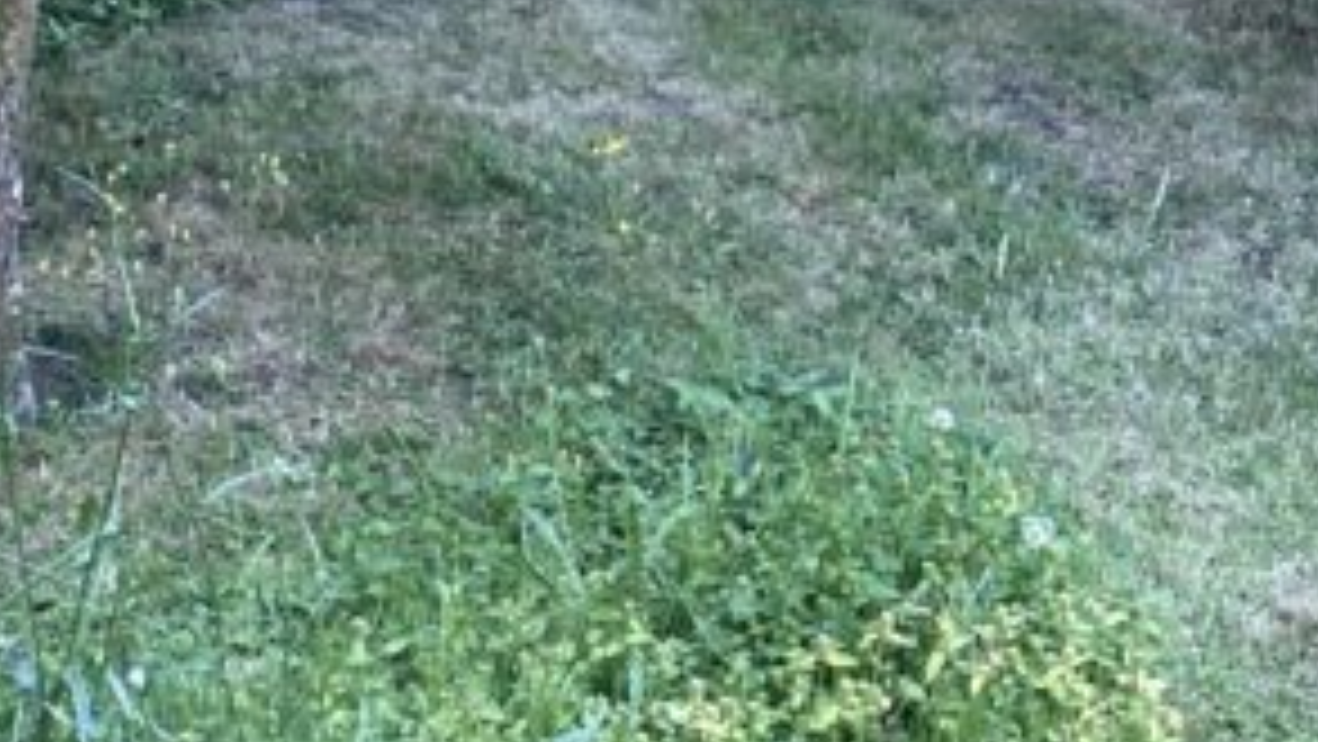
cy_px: -315
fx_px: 3461
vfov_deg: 11.8
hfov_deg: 21.2
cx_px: 1129
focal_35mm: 99
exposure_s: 1/121
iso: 80
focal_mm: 4.25
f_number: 1.8
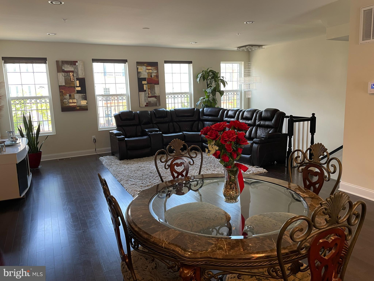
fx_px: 281
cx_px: 187
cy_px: 140
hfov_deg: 67.3
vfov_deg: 53.1
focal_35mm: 26
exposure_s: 1/60
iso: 80
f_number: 1.6
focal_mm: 4.2
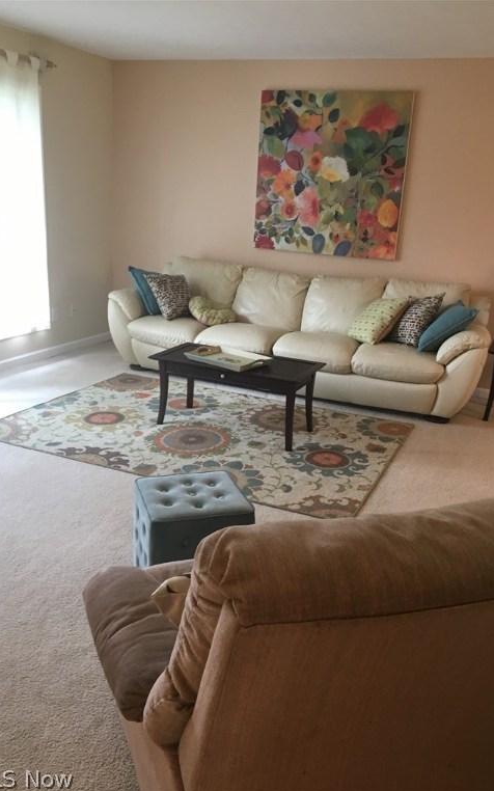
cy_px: 398
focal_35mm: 31
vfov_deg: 61.2
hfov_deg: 40.6
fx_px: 668
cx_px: 264
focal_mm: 4.15
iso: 80
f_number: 2.2
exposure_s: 1/30
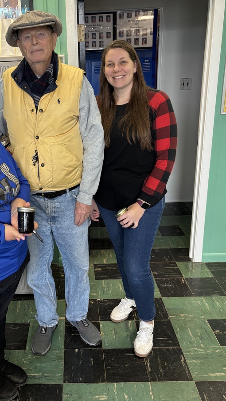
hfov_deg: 36.1
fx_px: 341
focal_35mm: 32
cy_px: 177
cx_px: 64
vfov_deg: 60.8
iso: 125
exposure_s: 1/120
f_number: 1.6
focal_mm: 5.96
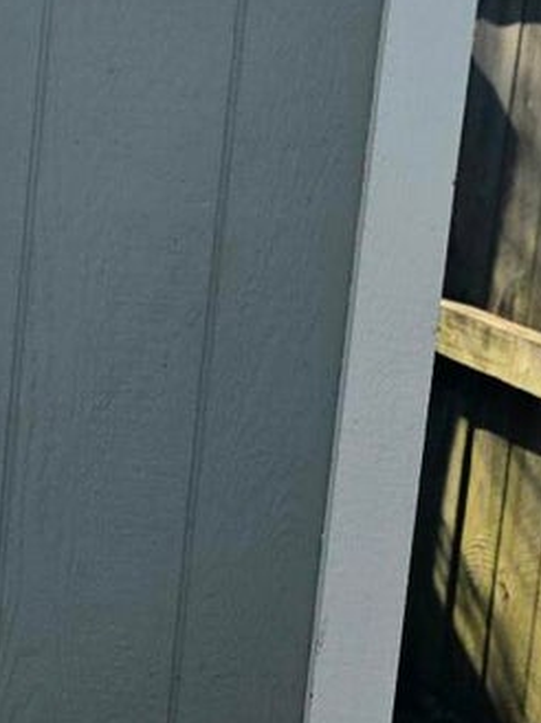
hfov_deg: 11.3
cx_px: -695
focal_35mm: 112
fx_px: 2338
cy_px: 253
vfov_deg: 17.6
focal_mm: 6.3
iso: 80
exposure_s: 1/10000
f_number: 1.7
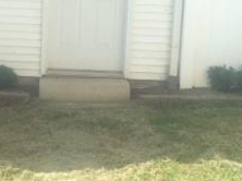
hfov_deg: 19.4
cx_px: 74
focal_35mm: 101
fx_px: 705
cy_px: 126
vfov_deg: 14.6
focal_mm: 4.28
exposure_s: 1/497
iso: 50
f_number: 2.4
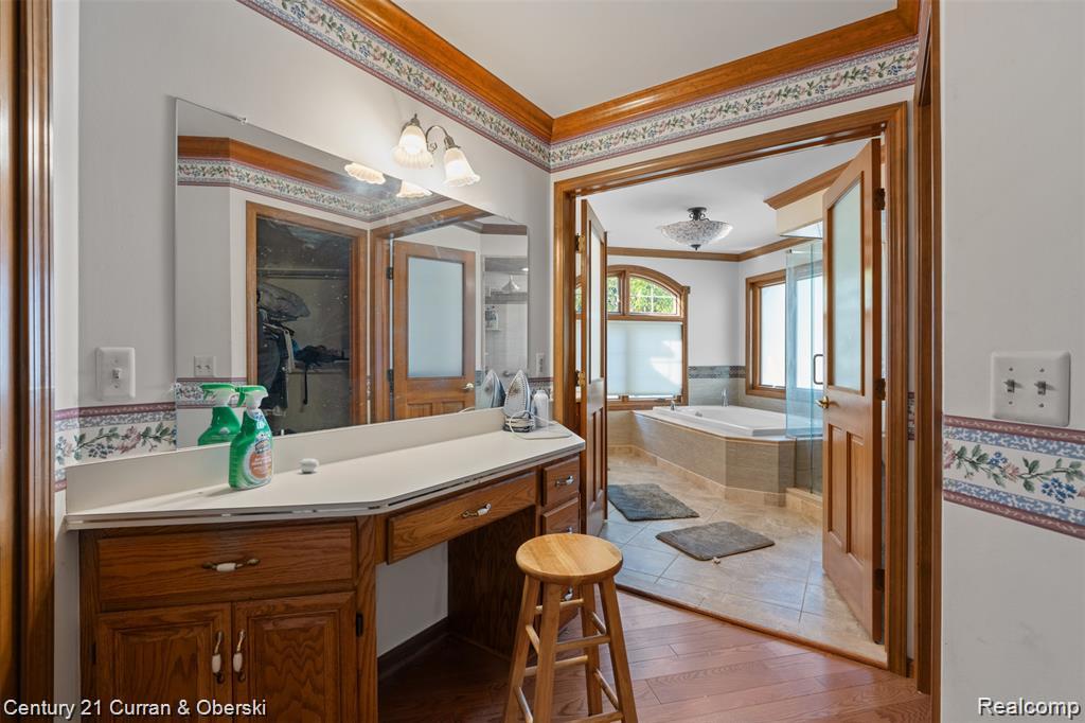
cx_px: 542
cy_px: 362
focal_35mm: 16
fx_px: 482
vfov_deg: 73.7
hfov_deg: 96.8
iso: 400
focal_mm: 16
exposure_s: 1/5
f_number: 8
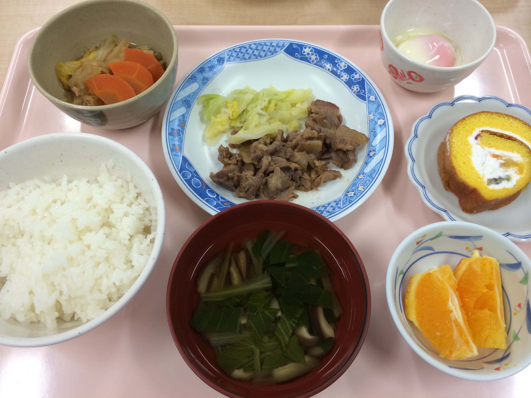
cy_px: 199
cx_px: 266
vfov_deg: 46.8
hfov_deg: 60.0
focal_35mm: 30
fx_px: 460
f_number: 2.2
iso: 50
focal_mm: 4.12
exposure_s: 1/40
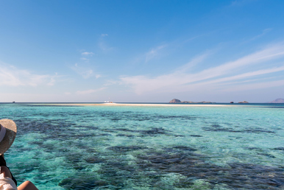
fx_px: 237
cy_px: 117
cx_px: 48
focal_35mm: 30
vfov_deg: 43.4
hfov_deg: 56.3
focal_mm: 16
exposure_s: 1/250
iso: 100
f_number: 8
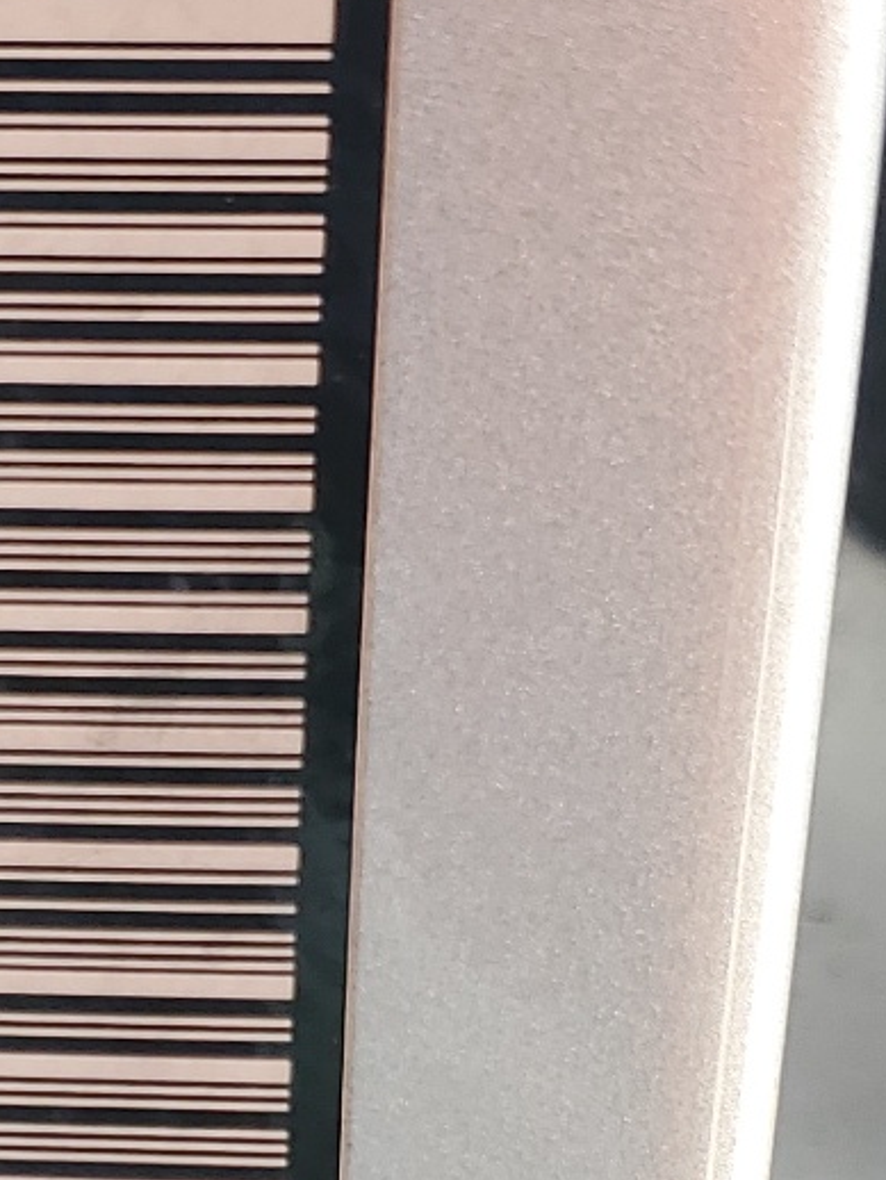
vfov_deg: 18.0
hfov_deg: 13.6
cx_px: -84
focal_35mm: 107
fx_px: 3649
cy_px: 1120
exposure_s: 1/167
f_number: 1.5
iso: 50
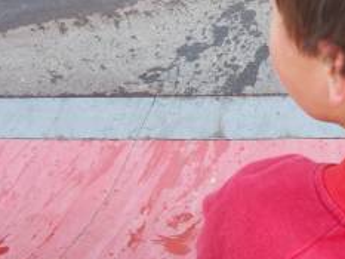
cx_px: 375
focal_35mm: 96
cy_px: 22
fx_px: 957
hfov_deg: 19.6
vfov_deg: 15.2
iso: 80
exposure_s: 1/160
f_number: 3.1
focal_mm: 6.3
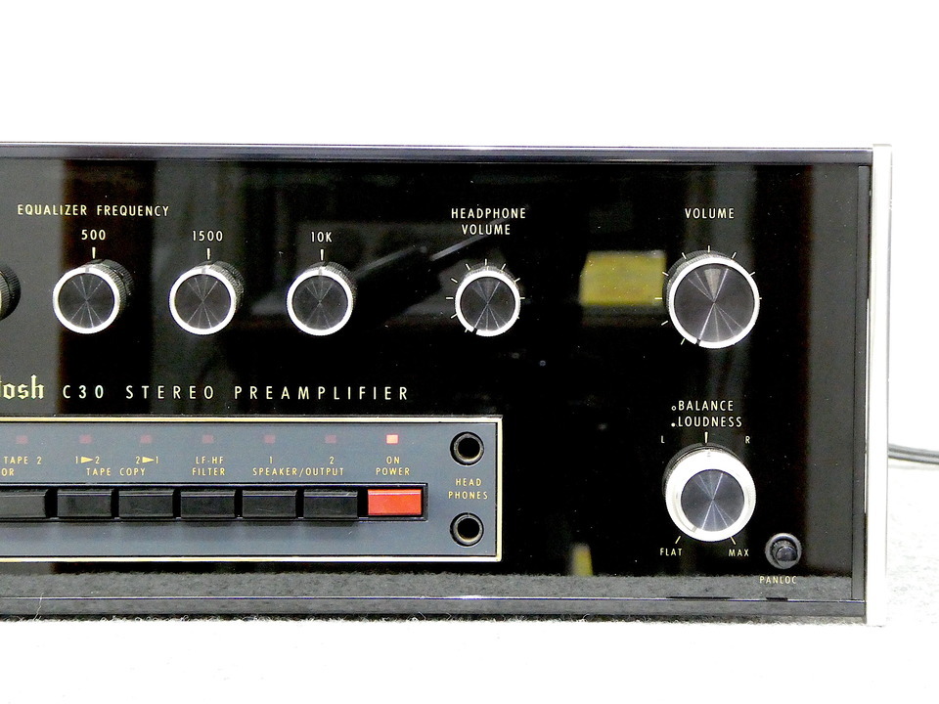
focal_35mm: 115
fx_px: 3120
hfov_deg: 17.1
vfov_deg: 12.9
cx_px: 470
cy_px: 352
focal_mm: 20.6
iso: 1600
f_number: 5.1
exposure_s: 1/8
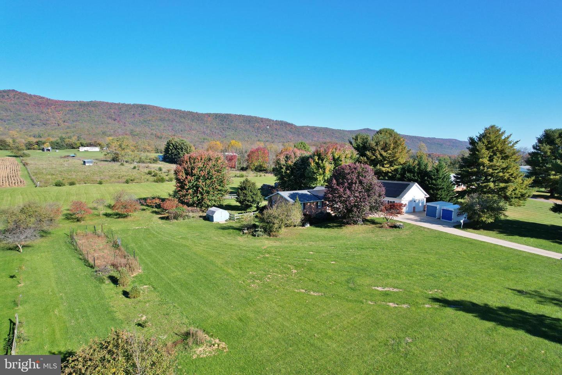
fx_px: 343
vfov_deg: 57.2
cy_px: 188
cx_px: 281
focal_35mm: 22
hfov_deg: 78.6
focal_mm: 8.38
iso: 100
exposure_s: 1/1250
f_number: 2.8
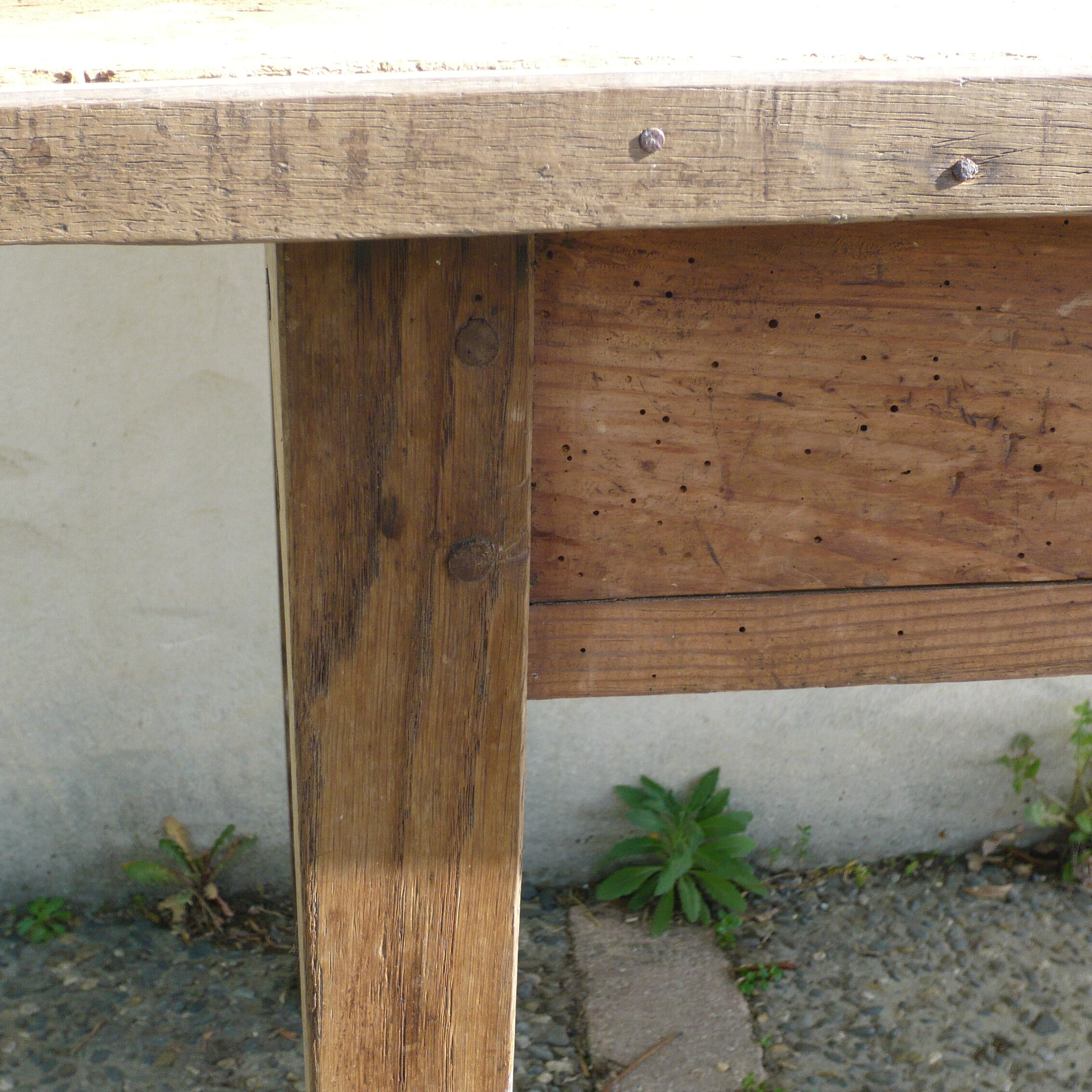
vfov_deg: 28.2
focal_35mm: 61
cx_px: 555
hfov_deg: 28.2
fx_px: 2177
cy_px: 546
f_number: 3.8
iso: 100
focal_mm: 8.4
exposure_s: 1/125
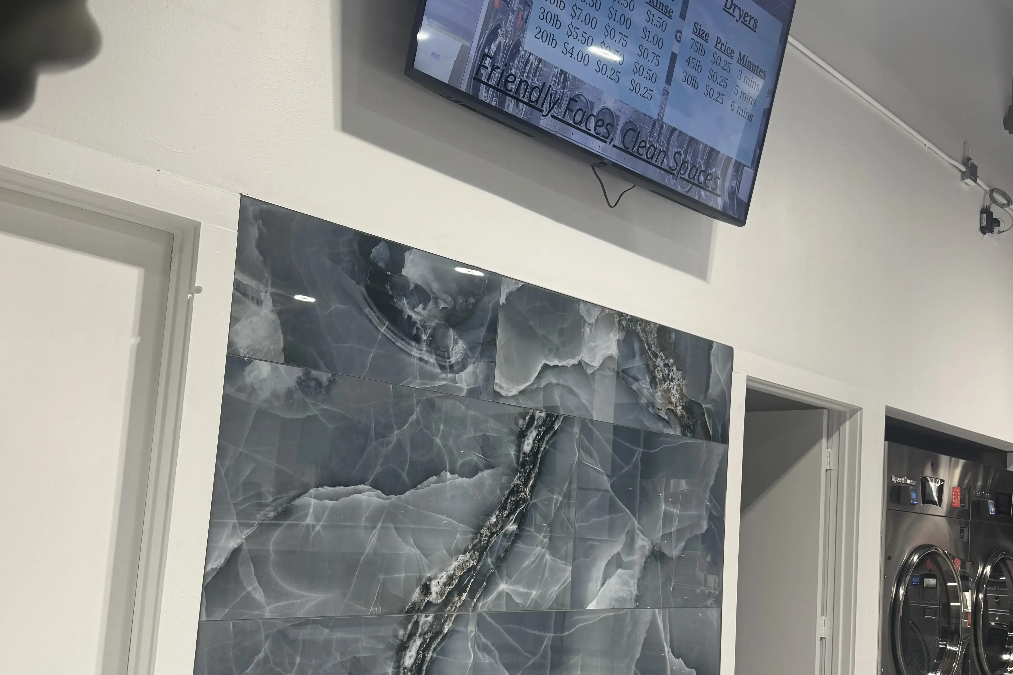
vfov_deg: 38.7
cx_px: 510
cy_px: 419
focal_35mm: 34
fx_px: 957
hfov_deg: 55.8
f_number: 1.78
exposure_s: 1/120
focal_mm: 6.76
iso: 80
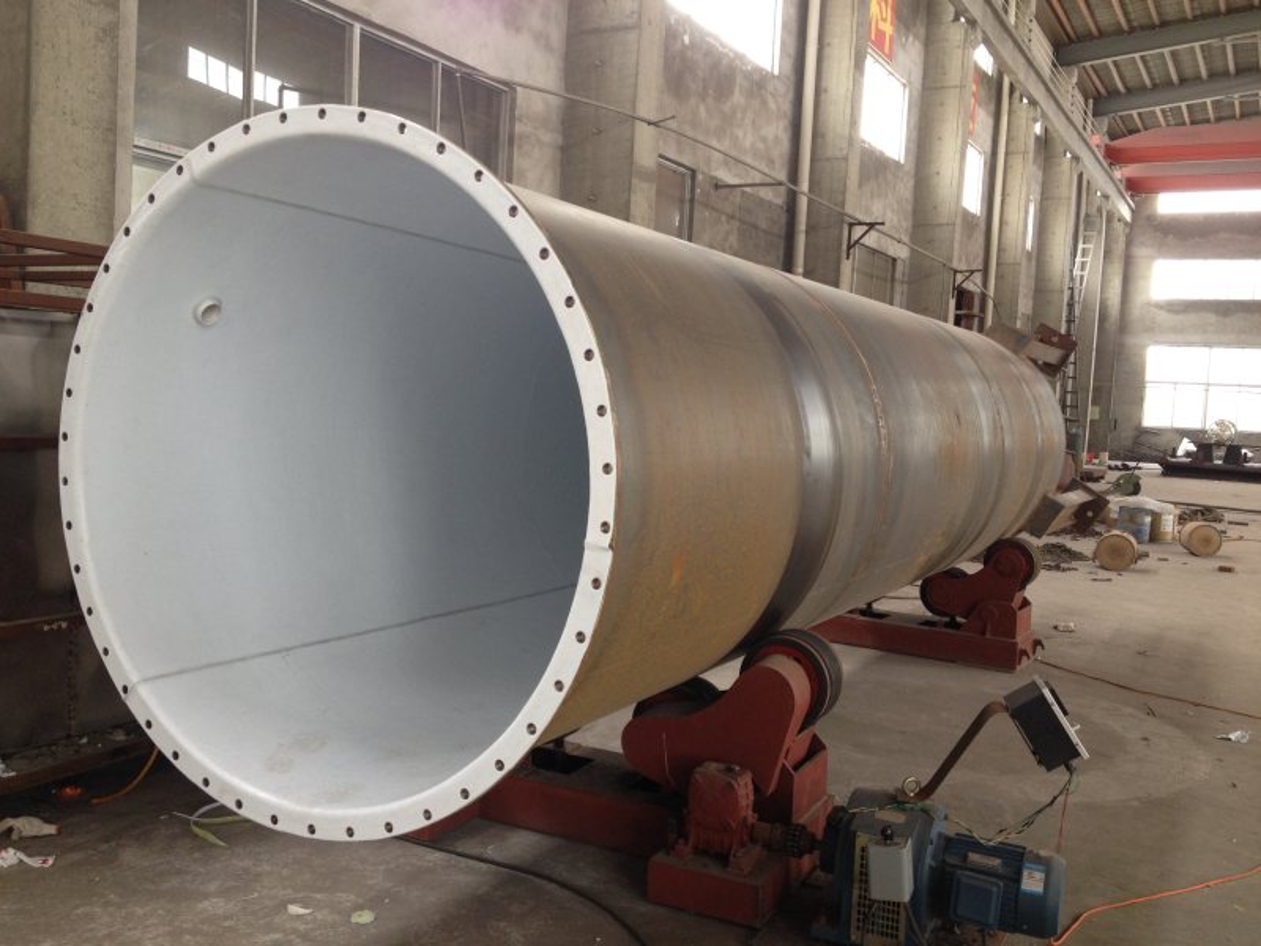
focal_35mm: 35
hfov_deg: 52.6
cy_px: 473
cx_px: 630
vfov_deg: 40.7
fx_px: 1275
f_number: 2.4
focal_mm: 4.28
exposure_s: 1/40
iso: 64
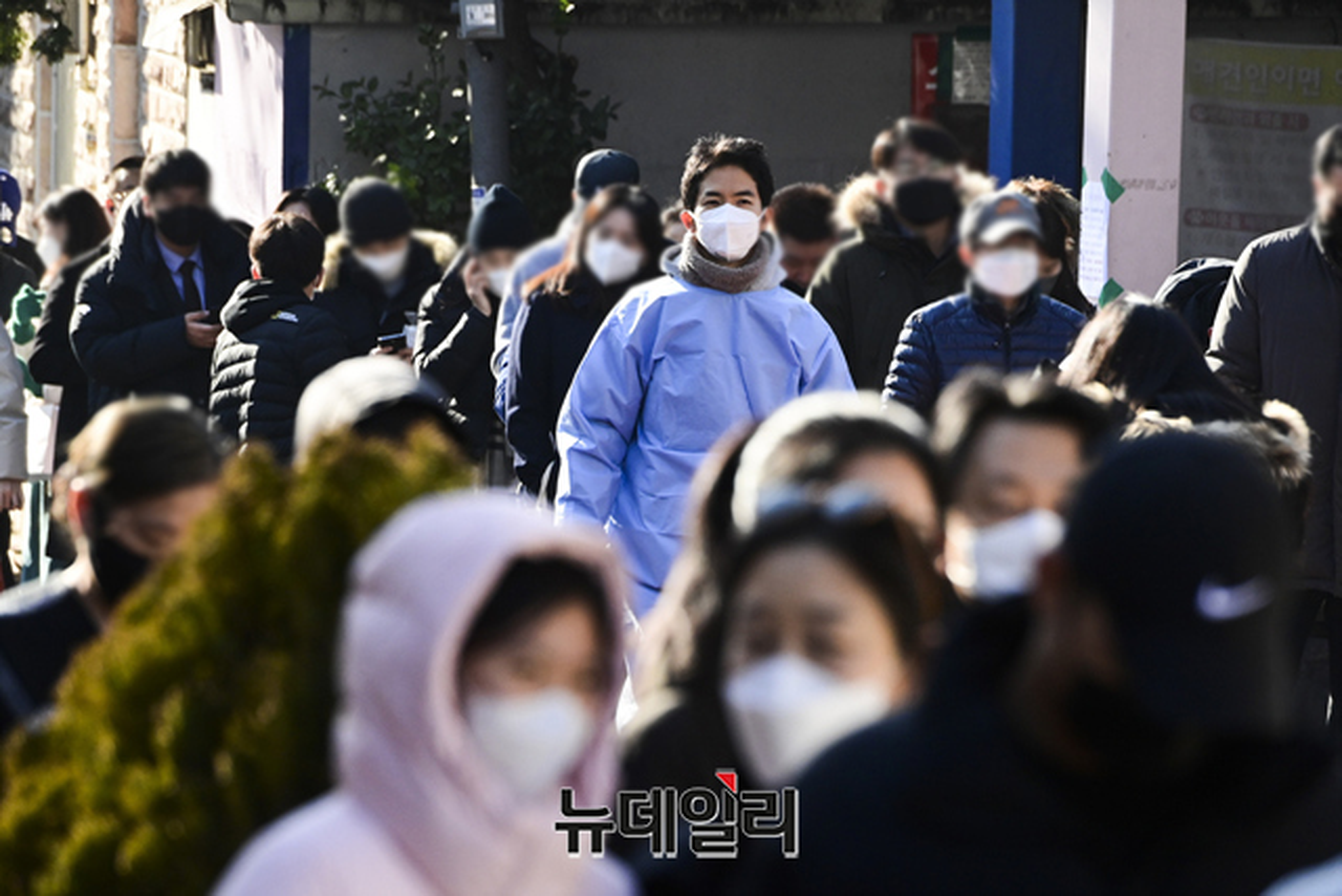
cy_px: 448
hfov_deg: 5.2
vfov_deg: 3.4
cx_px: 671
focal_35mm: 400
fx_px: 14914
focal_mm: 400
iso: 4000
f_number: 10
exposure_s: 1/1600
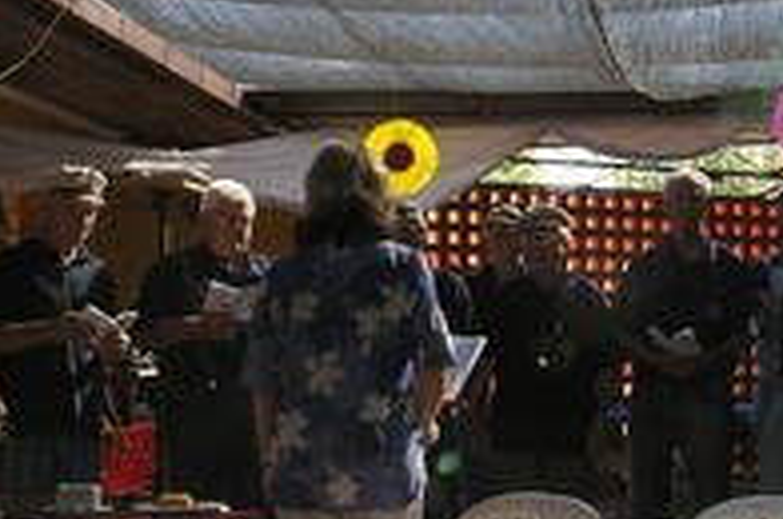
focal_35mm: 69
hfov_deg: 28.6
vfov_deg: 19.6
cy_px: 204
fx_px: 1498
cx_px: 637
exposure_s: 1/250
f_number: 9.5
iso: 1600
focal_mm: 20
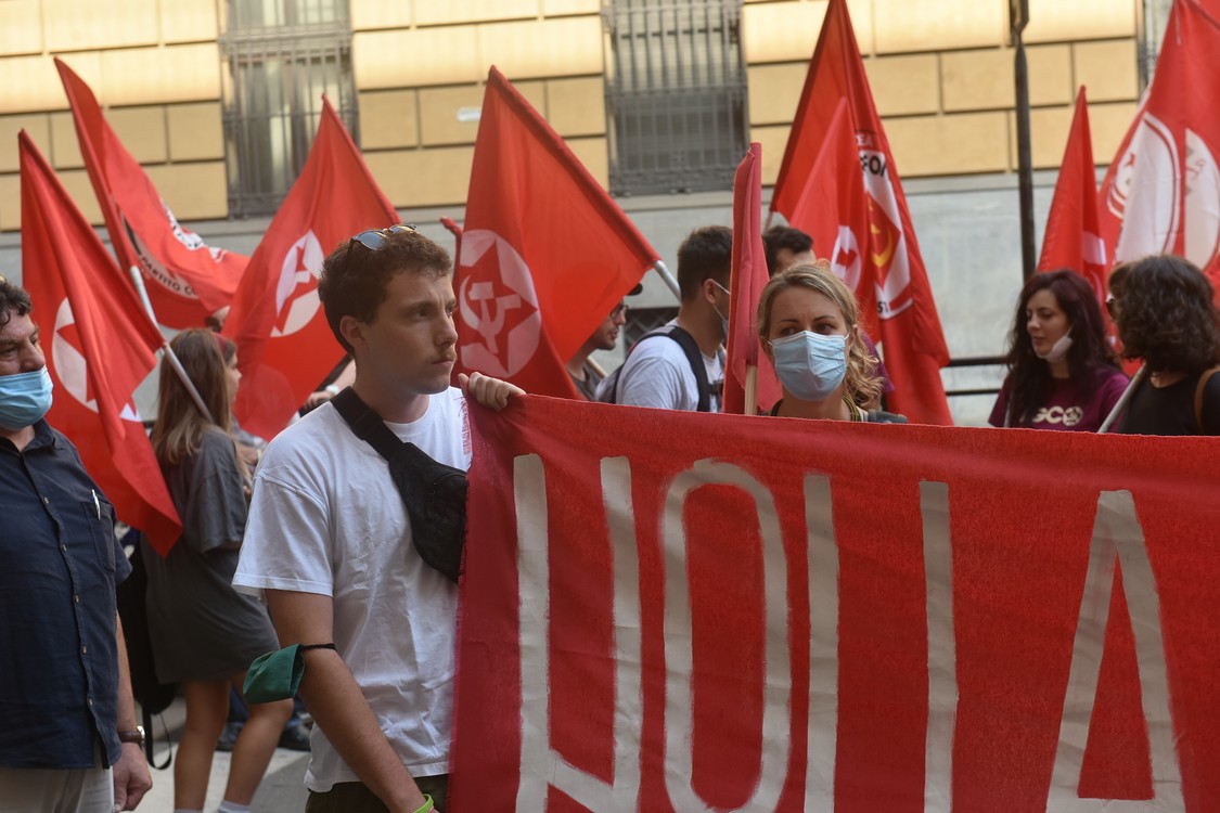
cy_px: 406
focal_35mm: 70
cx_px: 610
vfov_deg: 19.5
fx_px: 2372
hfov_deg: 28.8
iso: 500
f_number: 7.1
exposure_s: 1/320
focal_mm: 70
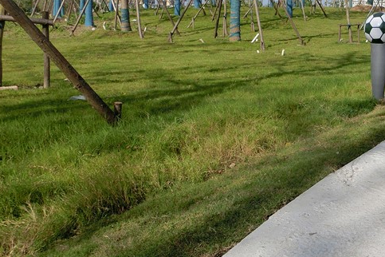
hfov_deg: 38.0
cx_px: 312
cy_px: 127
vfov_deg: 27.0
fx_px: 535
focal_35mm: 50
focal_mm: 5.2
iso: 80
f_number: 7.4
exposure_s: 1/320
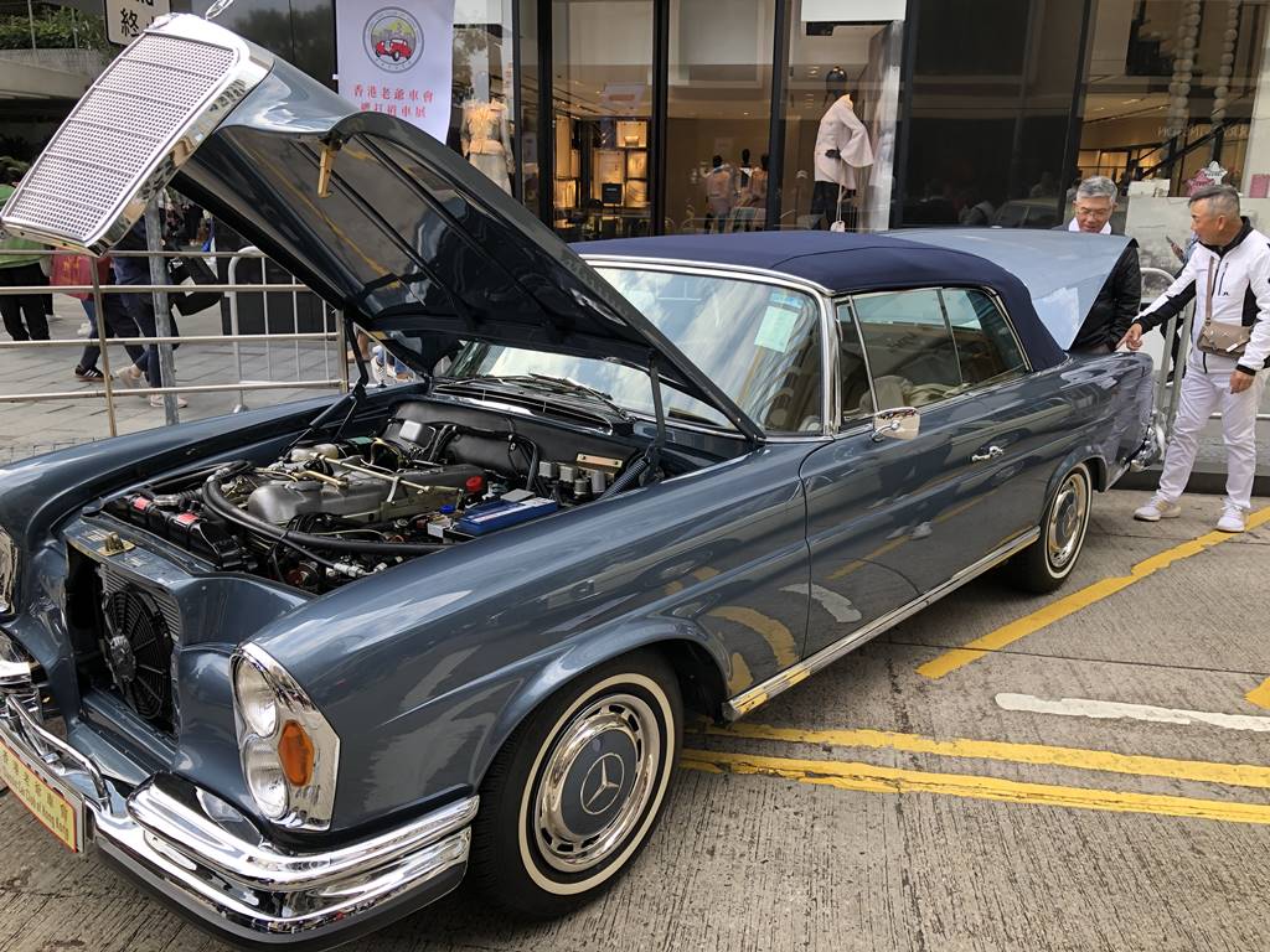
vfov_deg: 49.7
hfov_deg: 63.4
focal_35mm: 28
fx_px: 1027
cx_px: 635
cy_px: 476
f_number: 1.8
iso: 25
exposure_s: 1/142
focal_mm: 3.99
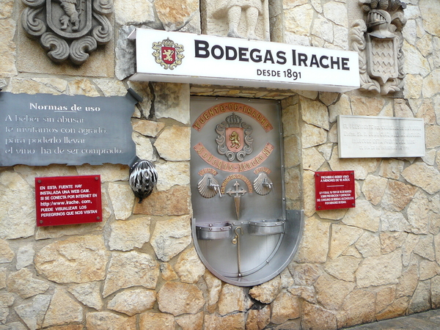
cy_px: 165
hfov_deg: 52.6
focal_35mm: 35
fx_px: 445
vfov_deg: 40.7
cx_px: 220
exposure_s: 1/125
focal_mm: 5.2
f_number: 2.8
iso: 80
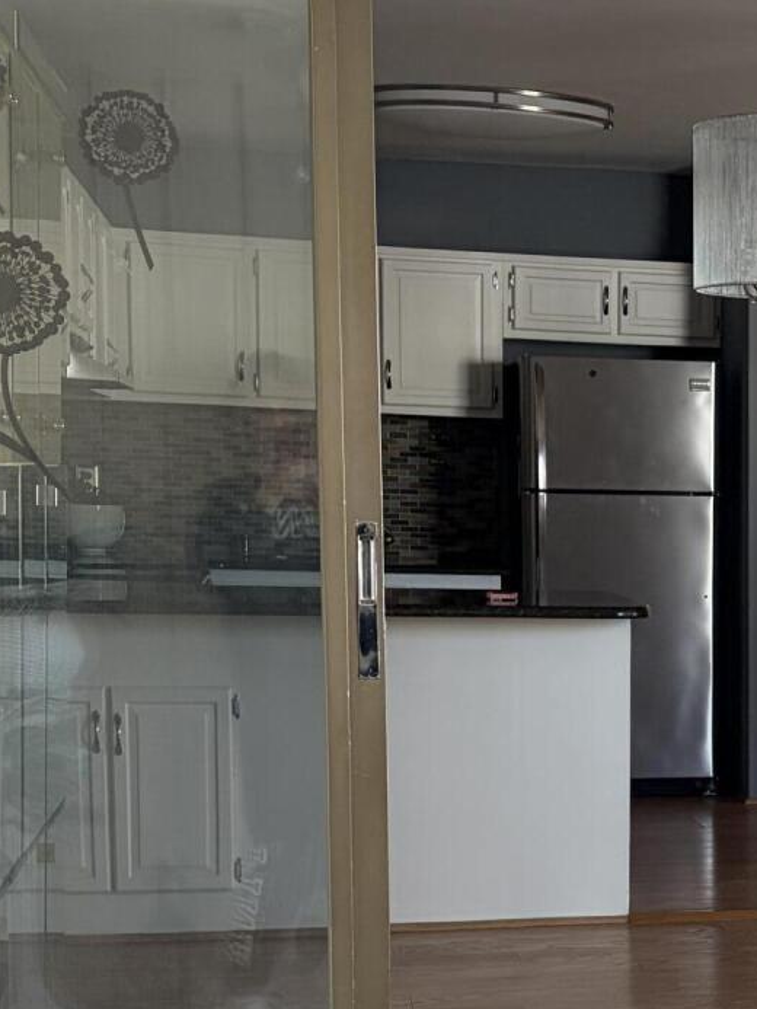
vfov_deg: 25.6
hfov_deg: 18.8
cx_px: 844
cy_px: 779
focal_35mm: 75
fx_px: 2186
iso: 125
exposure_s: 1/160
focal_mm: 5.96
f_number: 1.6
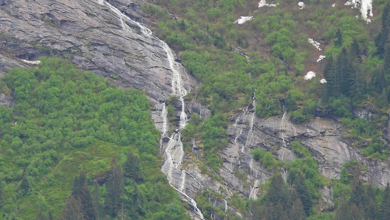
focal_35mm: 328
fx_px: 3392
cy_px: 118
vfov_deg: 3.7
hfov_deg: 6.6
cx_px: 171
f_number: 4.5
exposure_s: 1/125
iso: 100
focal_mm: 39.3
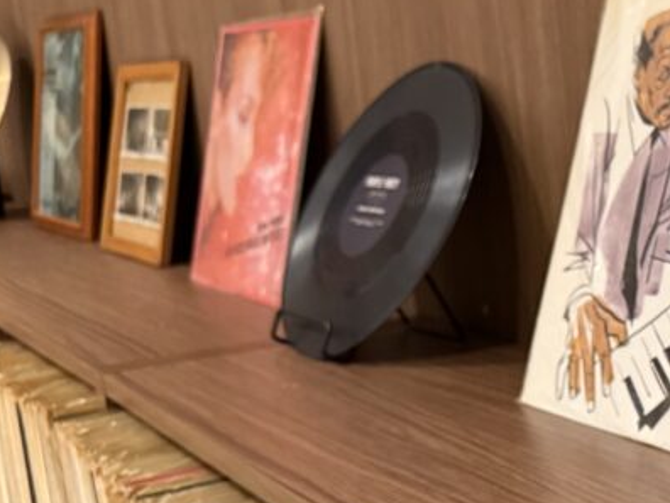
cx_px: 834
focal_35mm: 62
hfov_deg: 27.0
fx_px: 1200
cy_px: 332
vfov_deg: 23.6
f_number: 1.78
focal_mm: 6.76
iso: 800
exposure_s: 1/50
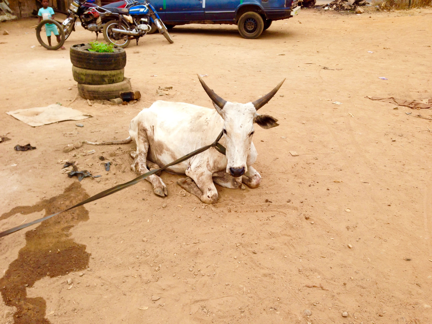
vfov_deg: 42.9
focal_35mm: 33
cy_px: 162
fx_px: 412
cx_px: 216
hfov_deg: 55.4
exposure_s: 1/376
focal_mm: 4.12
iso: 50
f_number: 2.4
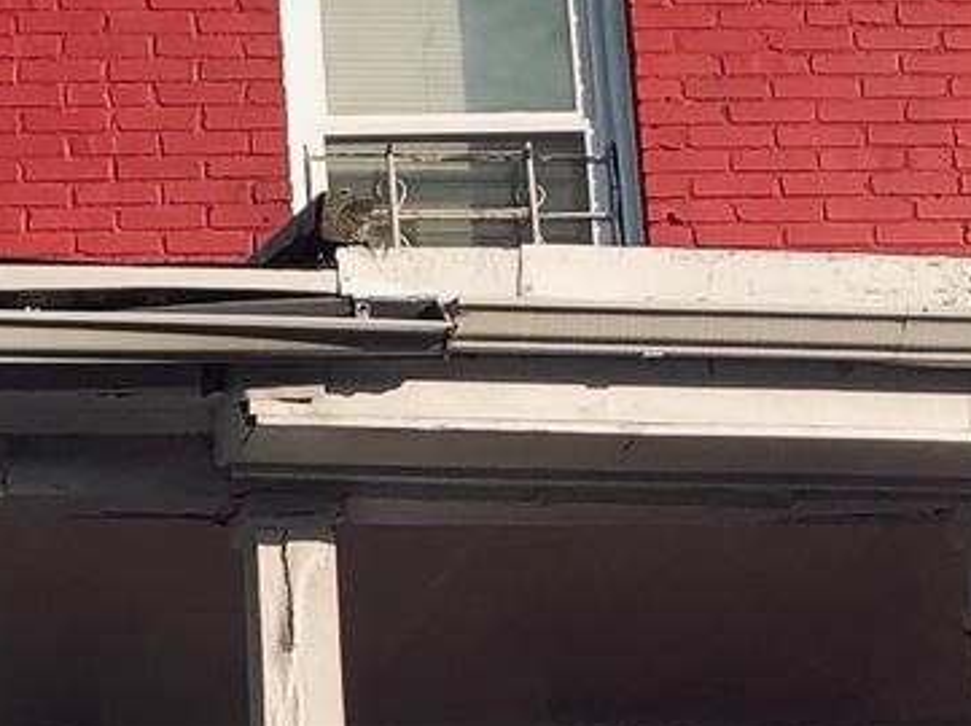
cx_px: -460
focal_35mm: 159
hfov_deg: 11.9
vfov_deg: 9.0
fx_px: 4456
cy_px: 1172
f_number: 1.8
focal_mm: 3.99
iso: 20
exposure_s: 1/1656
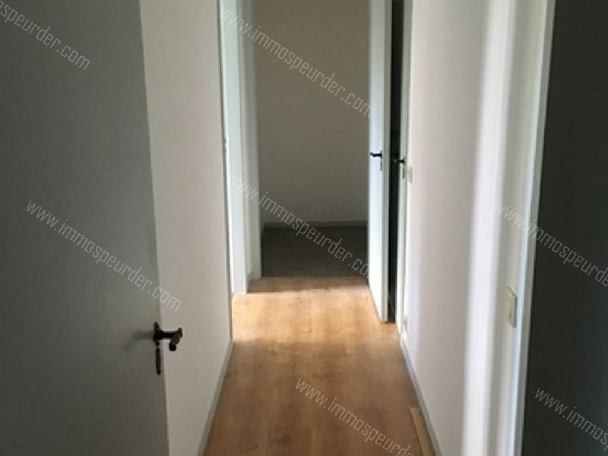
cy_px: 228
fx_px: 509
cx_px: 304
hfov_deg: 61.7
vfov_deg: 48.2
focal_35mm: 29
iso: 250
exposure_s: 1/17
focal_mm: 4.15
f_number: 2.2
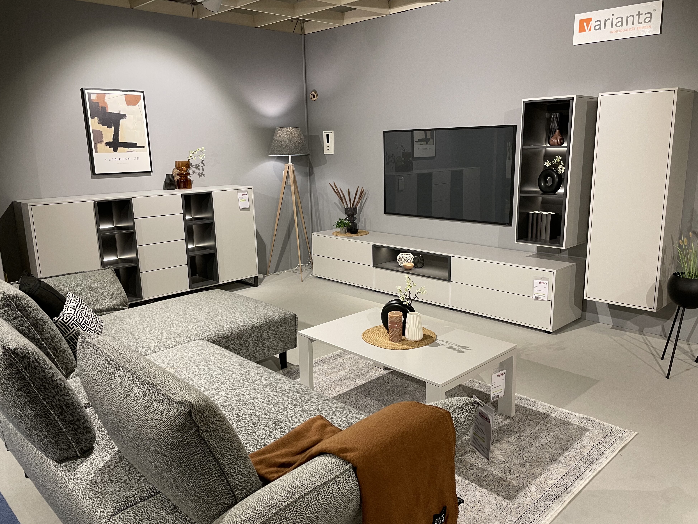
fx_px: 544
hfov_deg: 65.3
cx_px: 356
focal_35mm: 27
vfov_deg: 51.3
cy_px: 271
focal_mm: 4.2
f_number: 1.6
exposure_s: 1/50
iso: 80
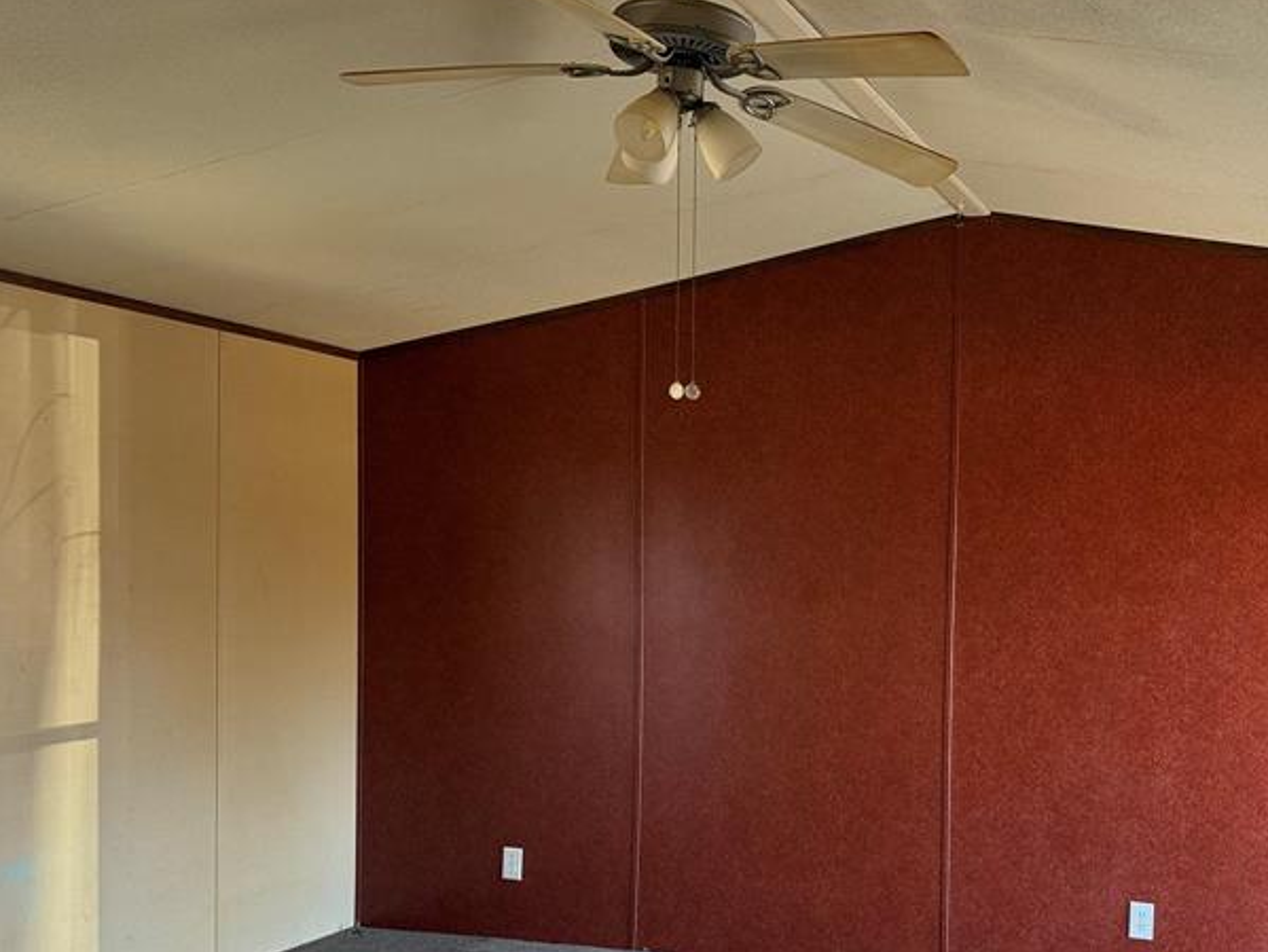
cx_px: 864
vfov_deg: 34.8
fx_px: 1503
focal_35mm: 41
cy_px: 652
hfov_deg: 44.9
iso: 200
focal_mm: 6.76
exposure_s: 1/65
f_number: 1.78
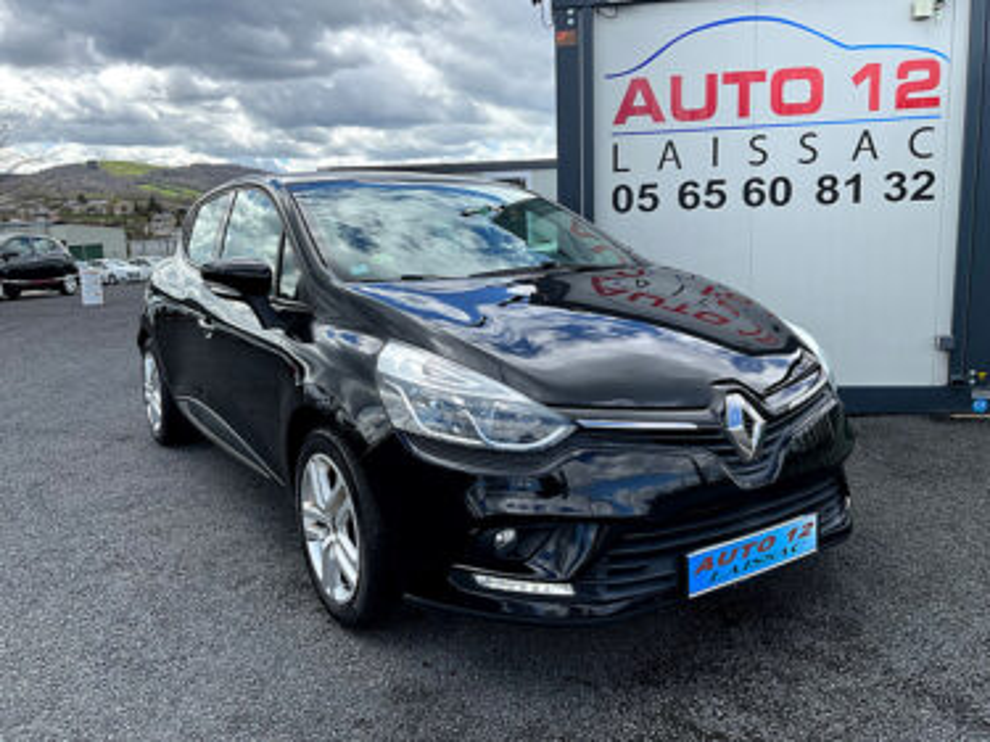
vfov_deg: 48.2
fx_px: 829
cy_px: 371
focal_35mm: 29
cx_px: 495
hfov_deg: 61.7
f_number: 1.8
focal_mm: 3
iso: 25
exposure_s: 1/978
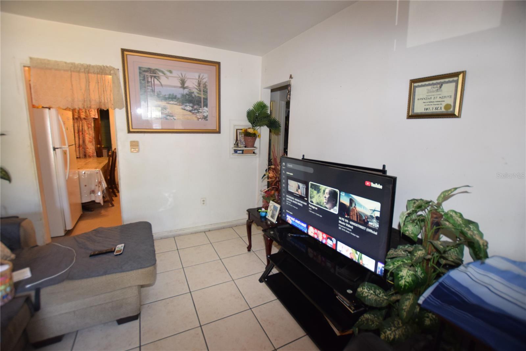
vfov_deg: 77.3
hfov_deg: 100.4
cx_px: 263
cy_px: 176
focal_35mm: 15
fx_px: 219
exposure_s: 1/60
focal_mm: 10
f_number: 3.5
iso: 1000
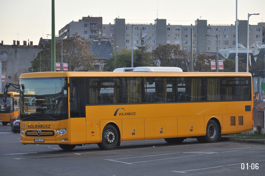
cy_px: 88
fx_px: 1158
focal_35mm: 158
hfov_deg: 13.1
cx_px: 132
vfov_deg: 8.7
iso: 800
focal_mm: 105
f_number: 5.6
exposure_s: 1/640
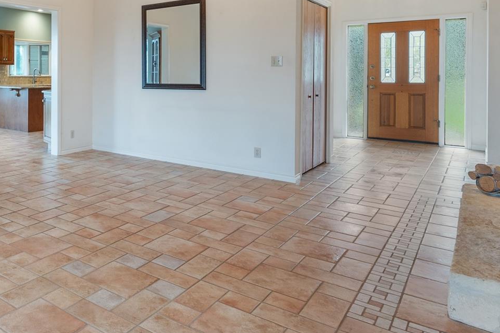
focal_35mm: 30
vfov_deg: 42.0
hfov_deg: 52.7
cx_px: 32
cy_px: 76
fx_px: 417
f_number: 8
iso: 250
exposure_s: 1/1.25
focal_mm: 14
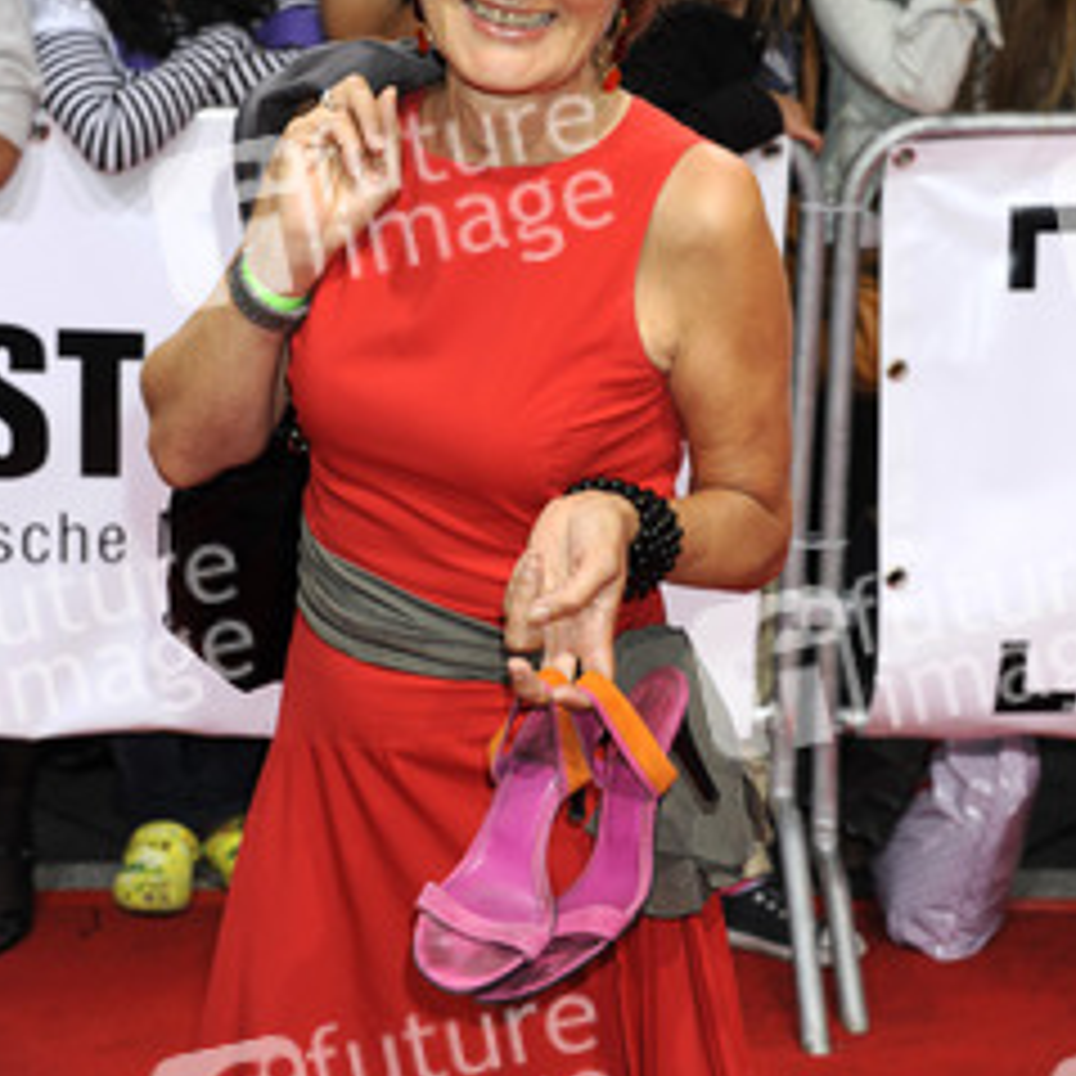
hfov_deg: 19.7
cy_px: 428
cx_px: 513
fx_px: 3095
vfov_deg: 19.7
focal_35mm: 88
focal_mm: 62
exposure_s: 1/160
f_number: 6.3
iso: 400
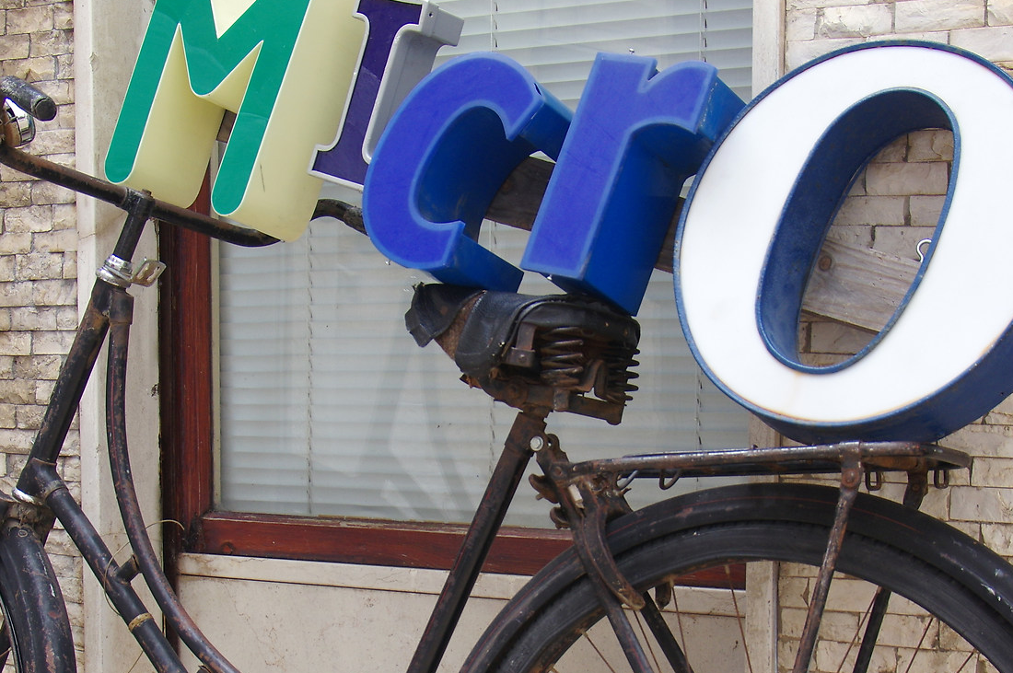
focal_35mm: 72
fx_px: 2024
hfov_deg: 28.1
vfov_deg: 18.6
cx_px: 530
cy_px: 573
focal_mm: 22
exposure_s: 1/50
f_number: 5.6
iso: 200
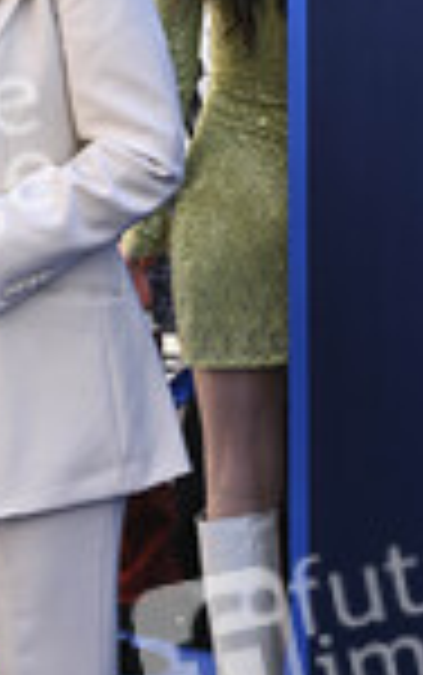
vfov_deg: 12.6
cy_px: 410
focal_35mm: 166
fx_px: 3056
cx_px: -45
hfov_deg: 7.9
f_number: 5.6
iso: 400
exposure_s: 1/200
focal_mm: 61
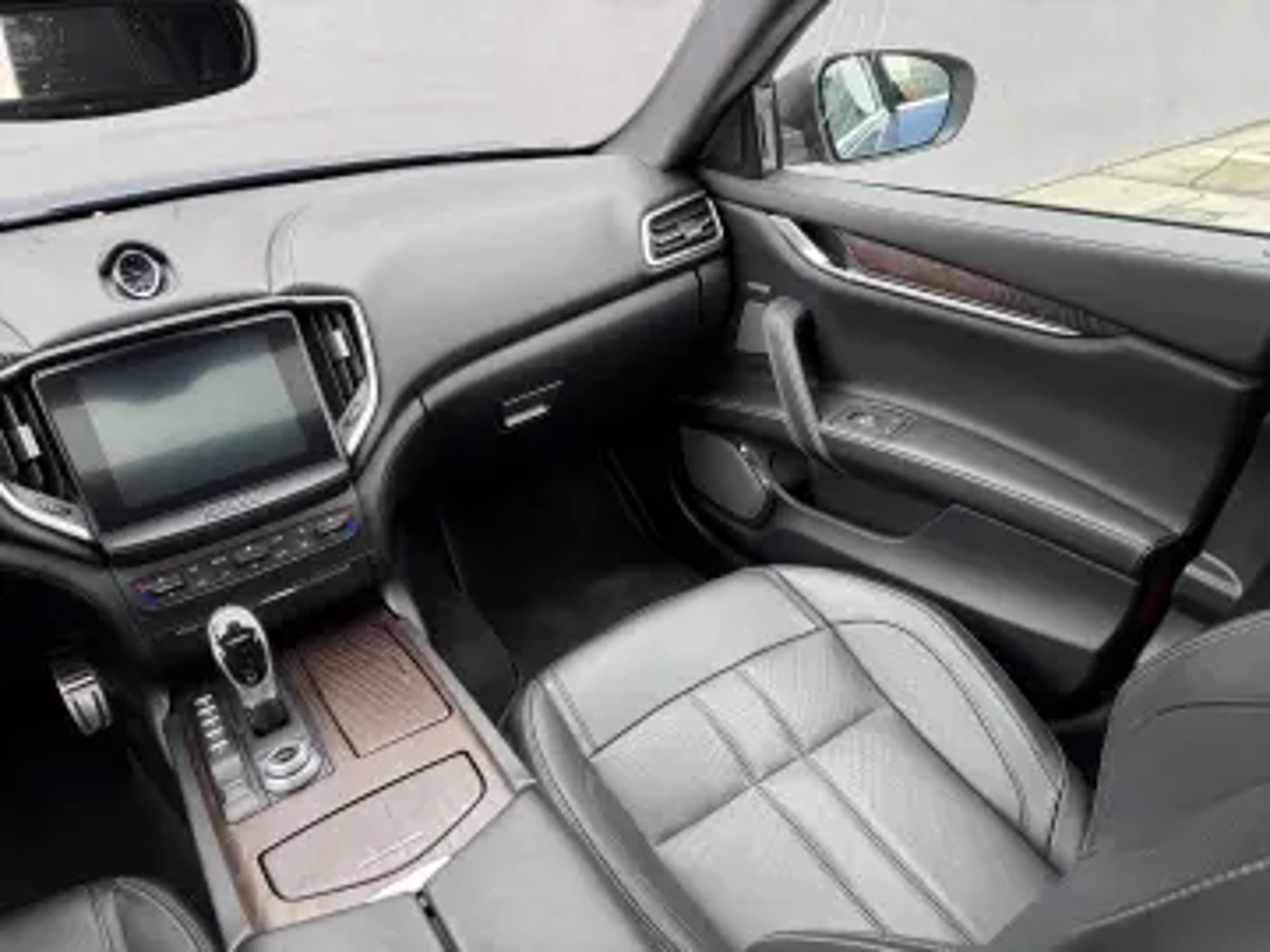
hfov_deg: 71.6
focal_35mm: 24
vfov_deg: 56.8
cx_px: 635
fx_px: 881
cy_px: 476
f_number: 1.78
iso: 80
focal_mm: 6.76
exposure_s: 1/121
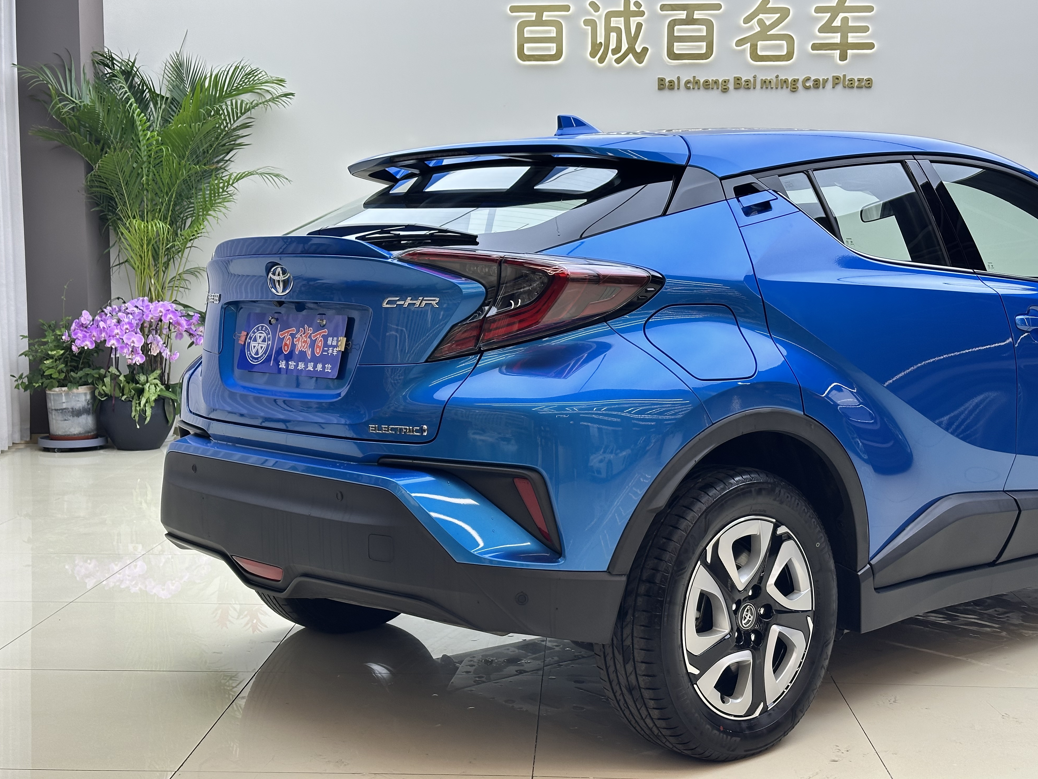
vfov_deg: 29.7
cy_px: 382
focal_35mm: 49
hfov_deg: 38.9
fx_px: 1469
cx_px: 519
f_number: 1.78
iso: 50
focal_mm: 6.86
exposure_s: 1/100
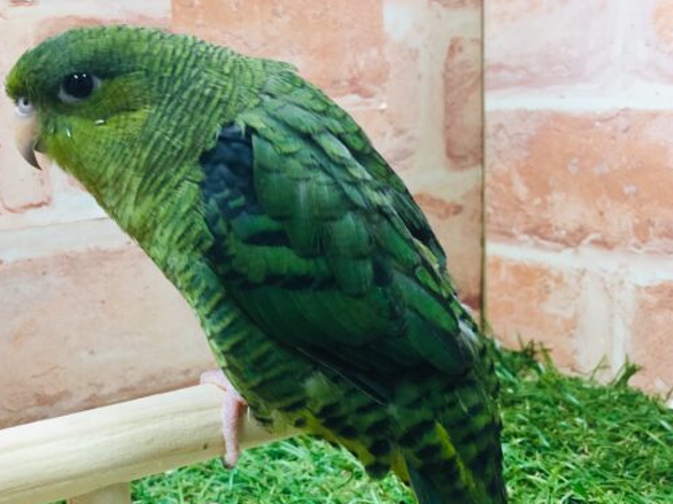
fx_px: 719
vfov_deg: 38.5
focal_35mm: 37
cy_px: 213
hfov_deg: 50.0
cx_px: 291
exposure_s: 1/30
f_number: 2.2
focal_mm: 4.15
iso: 125
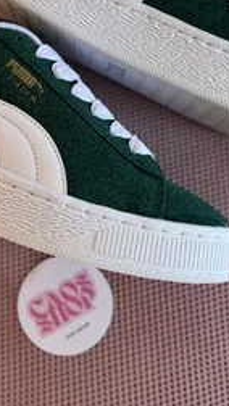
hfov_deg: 20.0
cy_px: 107
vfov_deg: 34.2
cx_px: 69
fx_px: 647
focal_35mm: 60
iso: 80
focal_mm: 5.1
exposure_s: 1/122
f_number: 1.6
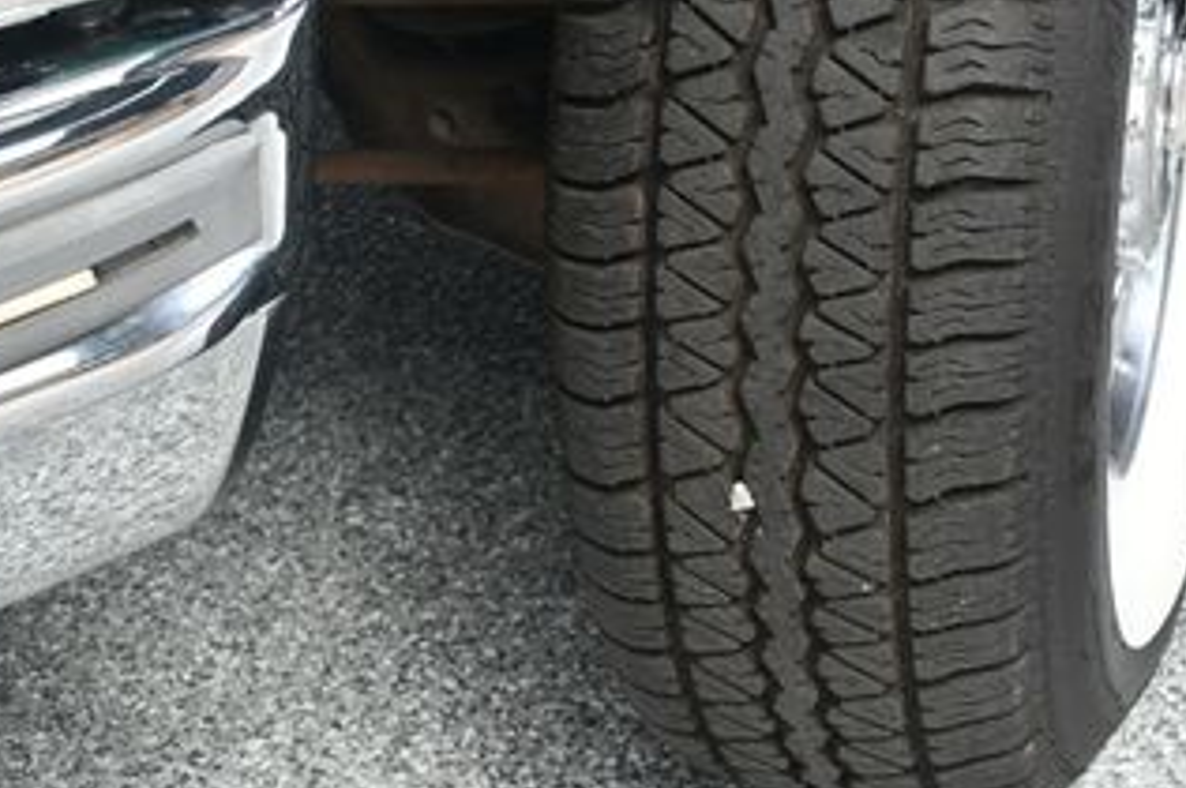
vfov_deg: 18.4
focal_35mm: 73
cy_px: 109
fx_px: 2402
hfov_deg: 27.5
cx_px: 844
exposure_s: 1/160
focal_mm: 24
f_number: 5.6
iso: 100
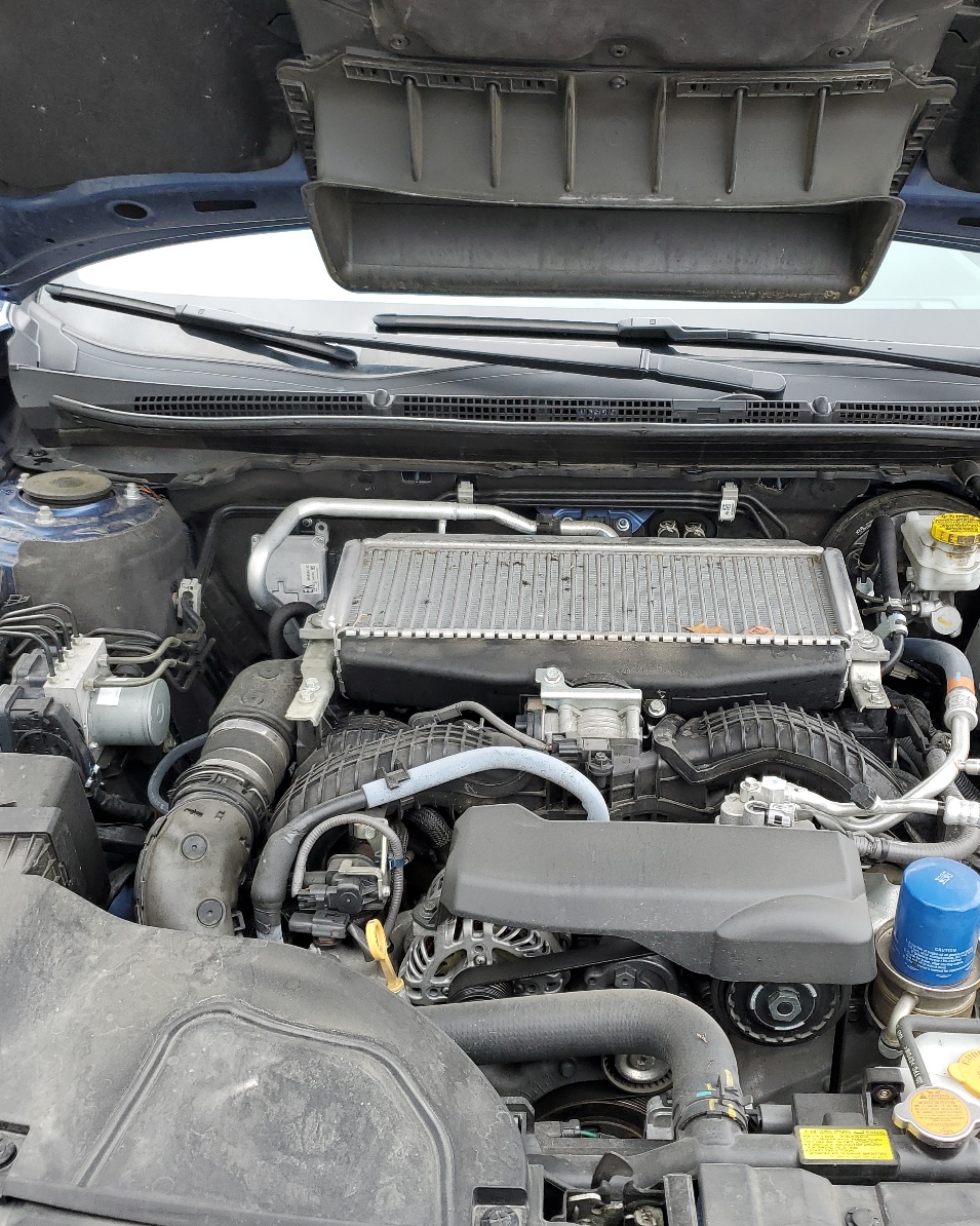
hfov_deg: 43.1
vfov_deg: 52.8
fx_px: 1233
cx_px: 589
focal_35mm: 34
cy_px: 612
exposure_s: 1/238
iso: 50
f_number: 1.5
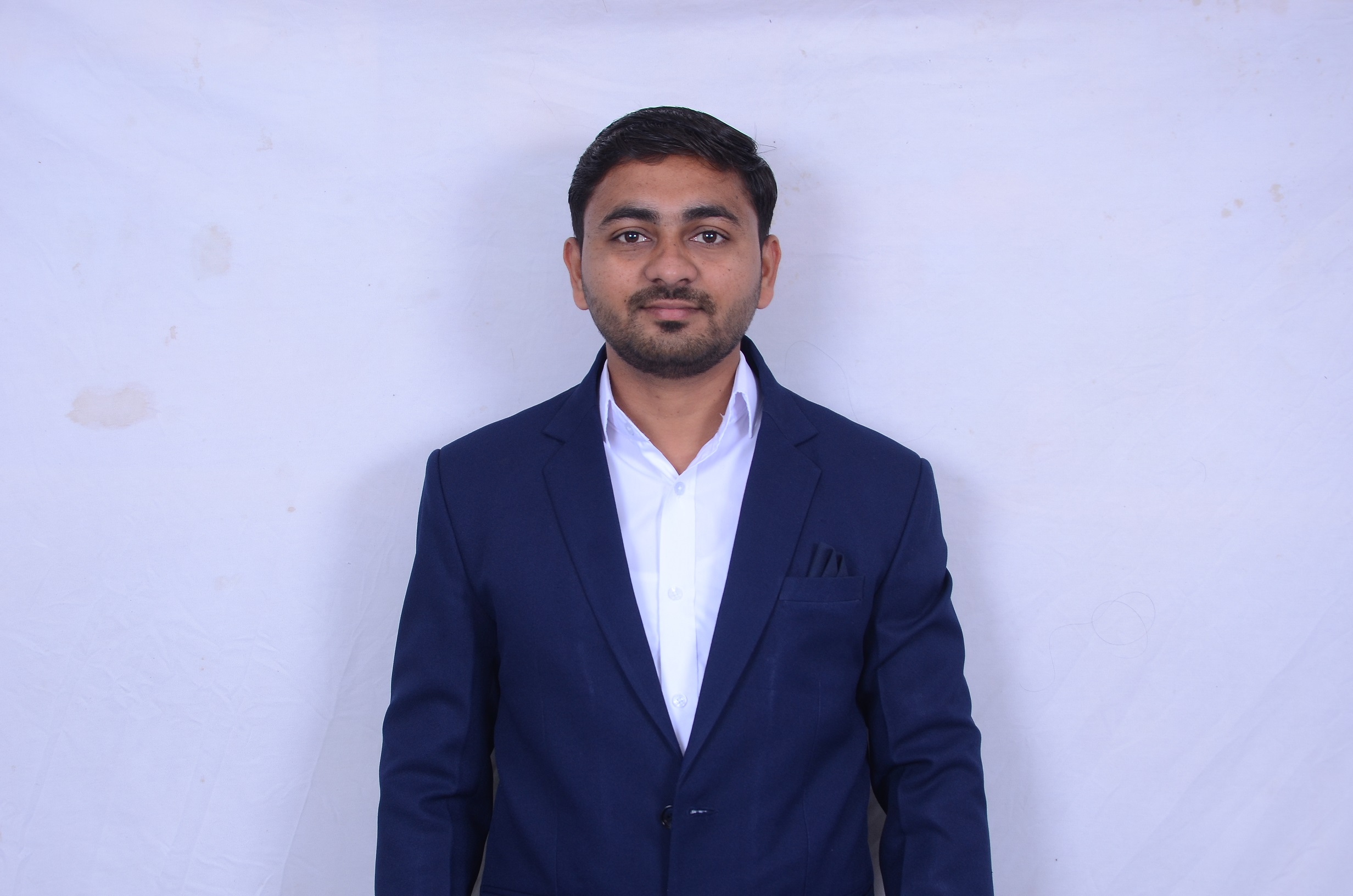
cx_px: 676
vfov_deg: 22.5
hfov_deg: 33.5
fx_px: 2250
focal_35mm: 60
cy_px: 448
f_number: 8
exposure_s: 1/160
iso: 250
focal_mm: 40
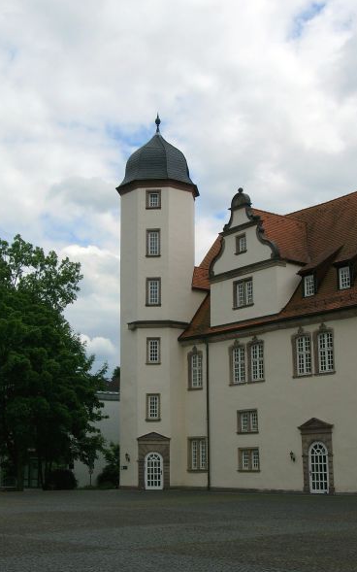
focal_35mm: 54
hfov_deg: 24.0
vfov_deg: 37.5
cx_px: 178
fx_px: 841
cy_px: 289
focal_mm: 10.4
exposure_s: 1/609
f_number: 5.6
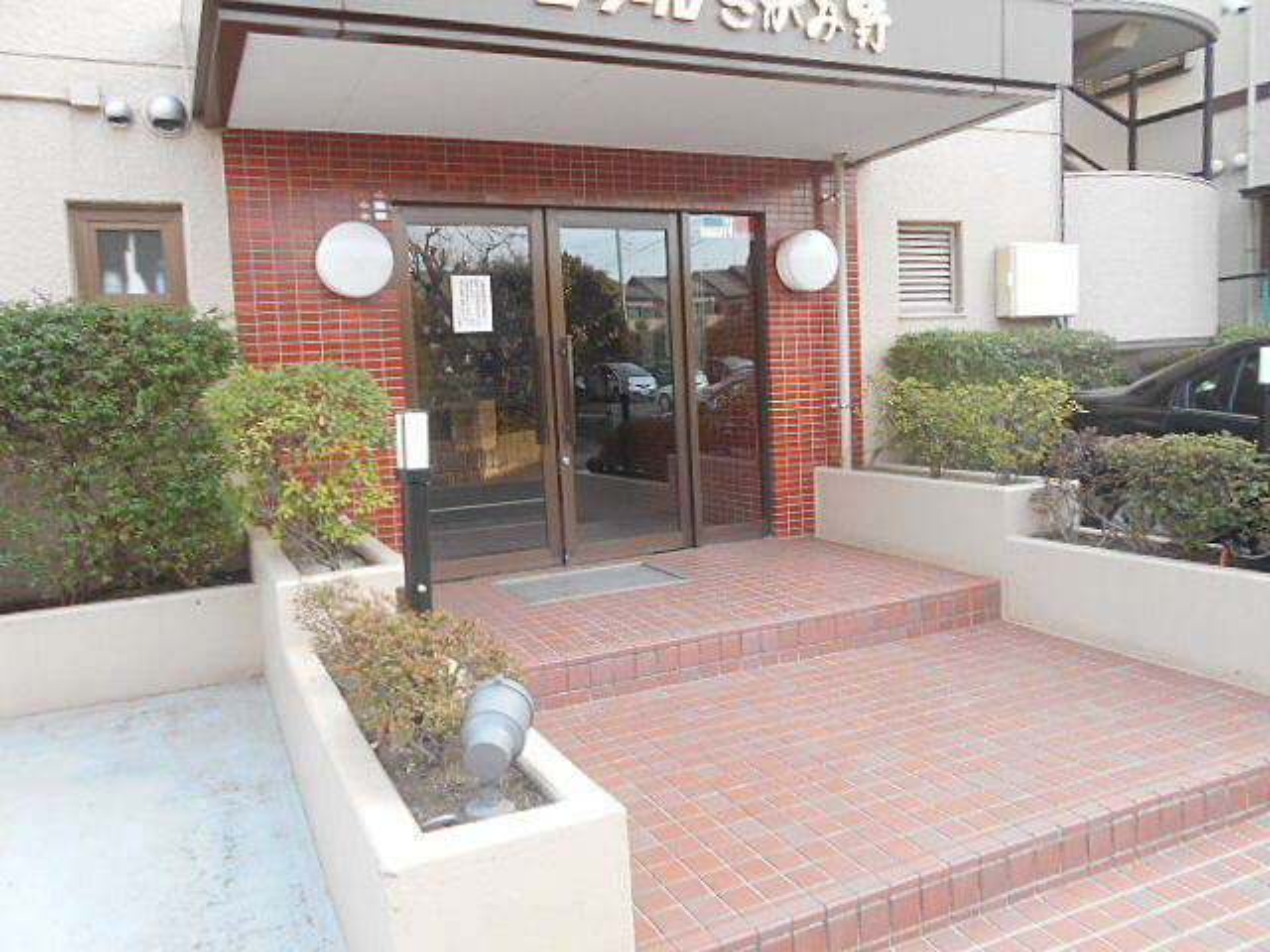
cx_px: 635
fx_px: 954
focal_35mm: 26
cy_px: 476
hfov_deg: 67.3
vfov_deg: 53.1
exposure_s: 1/50
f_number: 3.2
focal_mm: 4.6
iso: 80
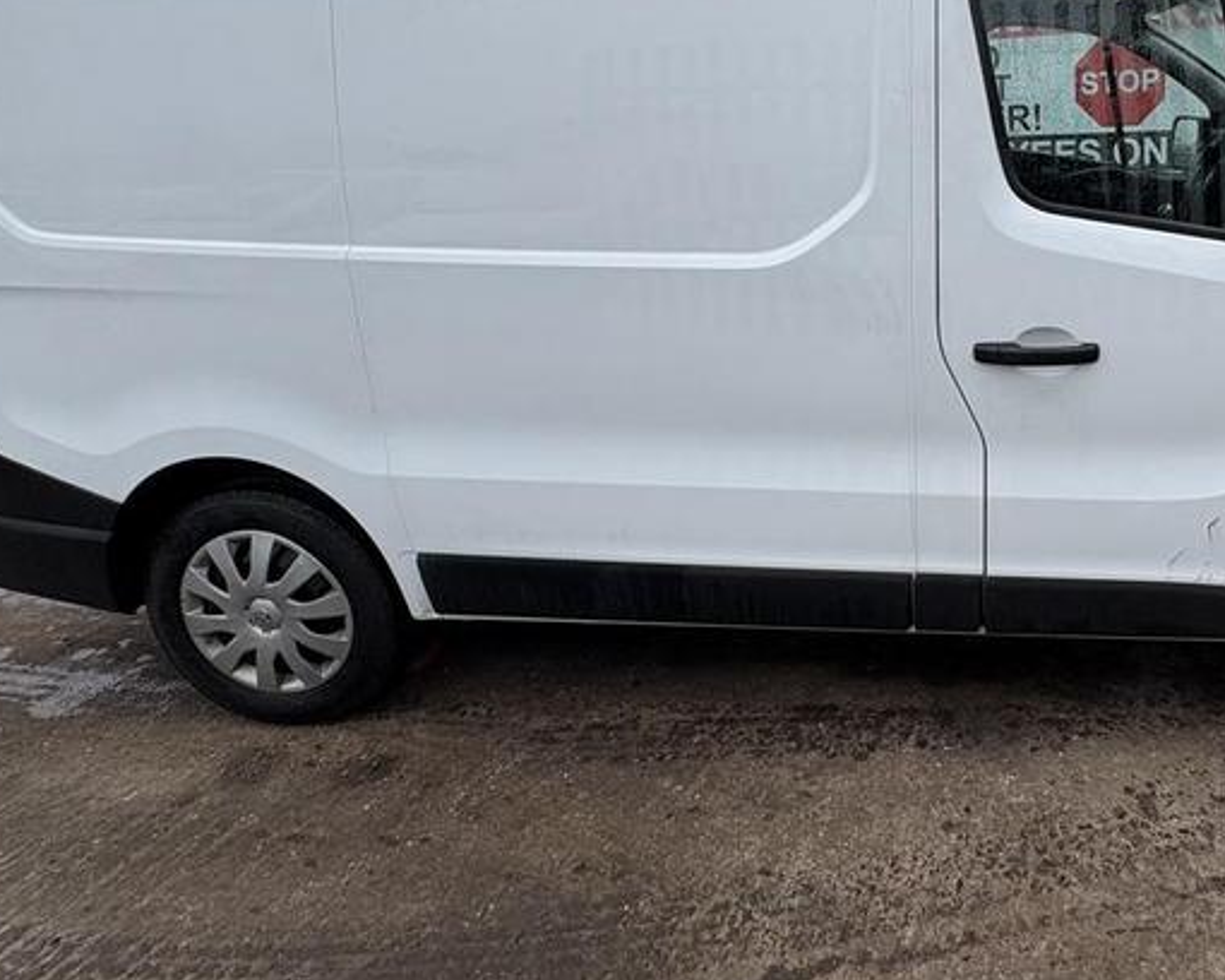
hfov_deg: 65.8
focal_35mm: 24
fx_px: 870
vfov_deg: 56.6
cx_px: 925
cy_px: 279
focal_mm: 2.22
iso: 40
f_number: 2.2
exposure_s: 1/681
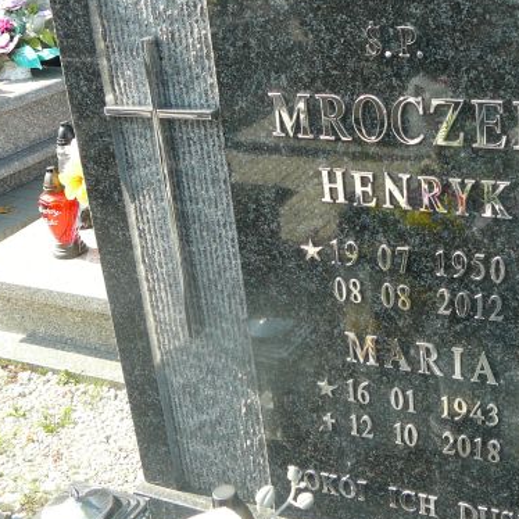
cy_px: 226
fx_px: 899
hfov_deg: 31.9
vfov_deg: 32.2
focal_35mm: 53
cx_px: 359
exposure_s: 1/250
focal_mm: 5.2
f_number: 2.8
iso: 80
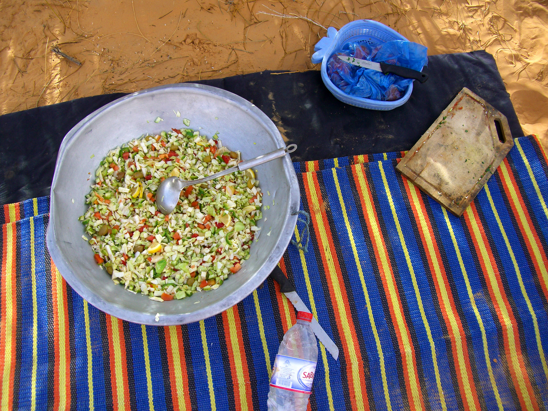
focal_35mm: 38
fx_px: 602
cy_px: 206
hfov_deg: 49.0
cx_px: 274
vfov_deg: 37.7
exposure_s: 1/500
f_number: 2.8
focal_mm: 7.9
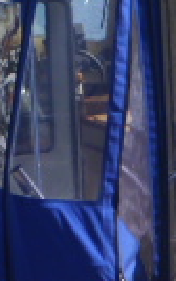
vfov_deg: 10.0
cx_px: 119
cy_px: 27
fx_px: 1593
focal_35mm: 208
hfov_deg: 6.3
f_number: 4.2
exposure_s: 1/320
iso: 80
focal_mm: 7.4
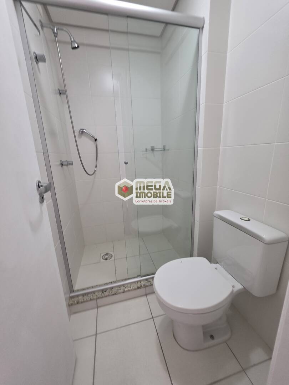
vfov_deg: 106.2
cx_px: 144
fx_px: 145
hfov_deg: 89.9
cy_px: 192
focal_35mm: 13
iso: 80
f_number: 1.9
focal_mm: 2.2
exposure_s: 1/30
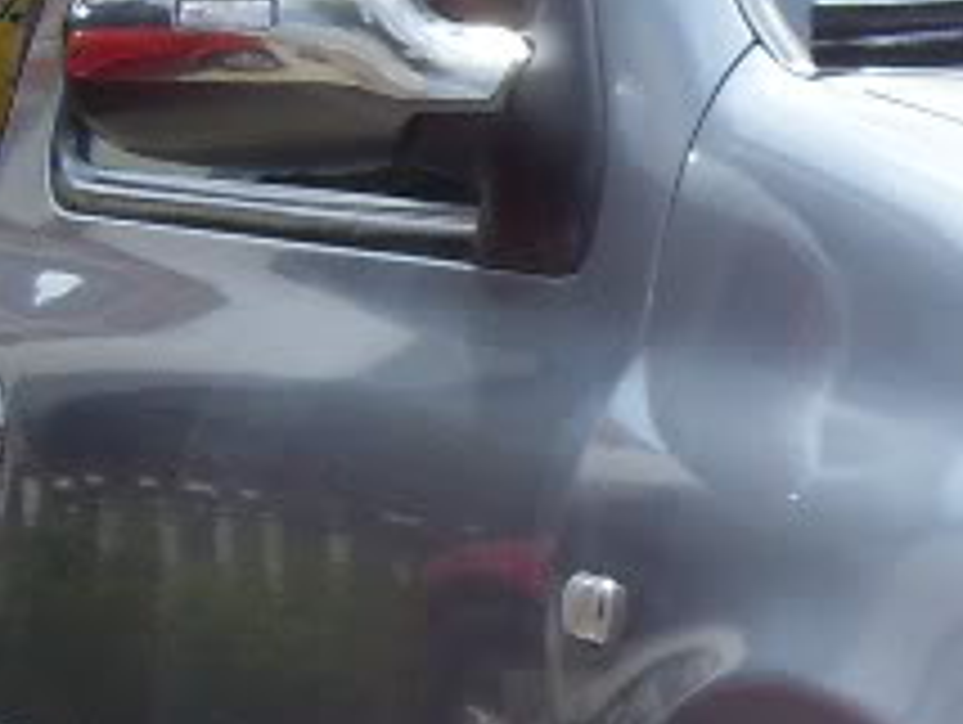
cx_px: 1796
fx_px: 4930
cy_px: 814
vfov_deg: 8.3
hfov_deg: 10.4
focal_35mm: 177
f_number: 7
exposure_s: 1/250
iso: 80
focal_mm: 6.3
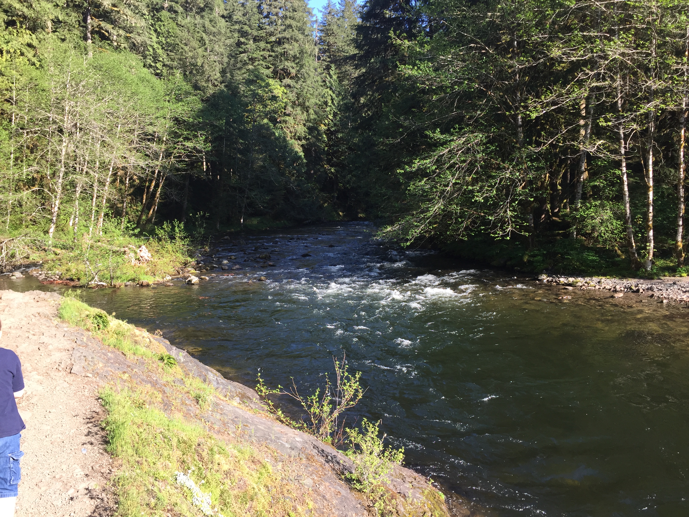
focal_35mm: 29
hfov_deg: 61.7
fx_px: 577
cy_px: 258
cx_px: 344
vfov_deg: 48.2
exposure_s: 1/384
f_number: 2.2
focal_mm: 4.15
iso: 32
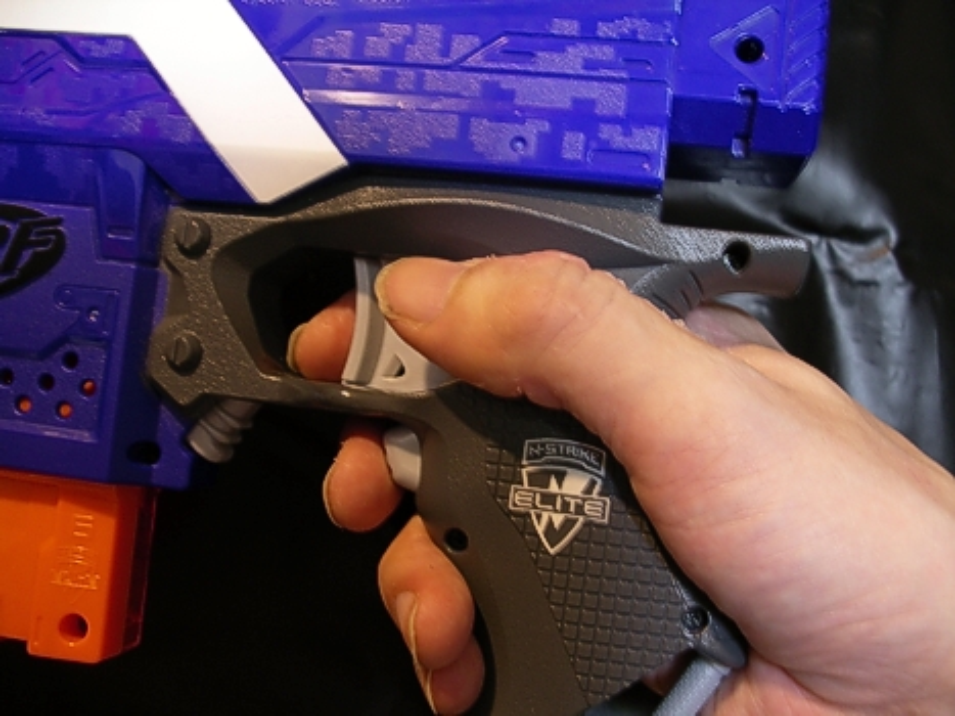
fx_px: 1021
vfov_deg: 38.6
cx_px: 478
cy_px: 358
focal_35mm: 37
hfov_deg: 50.2
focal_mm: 7.8
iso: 200
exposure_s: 1/3.33
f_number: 2.8
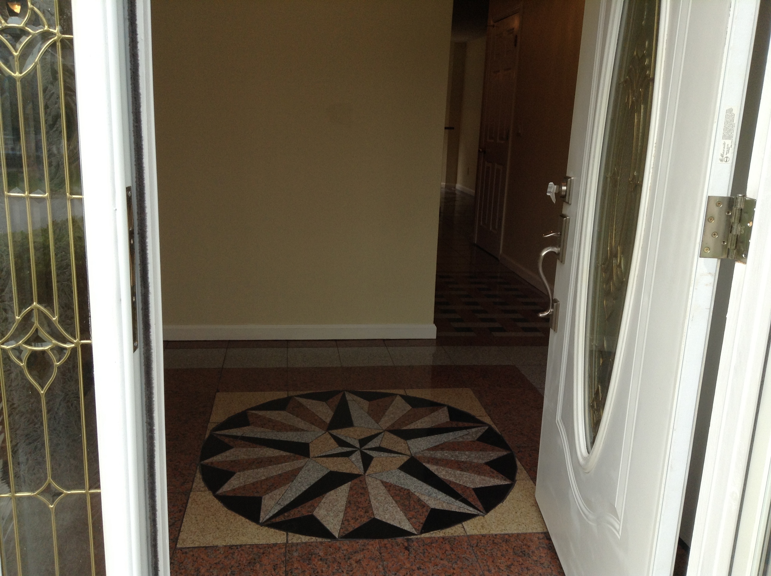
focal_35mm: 33
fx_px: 734
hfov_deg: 55.4
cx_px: 386
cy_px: 288
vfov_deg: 42.8
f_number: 2.4
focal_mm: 3.3
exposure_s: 1/120
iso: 40
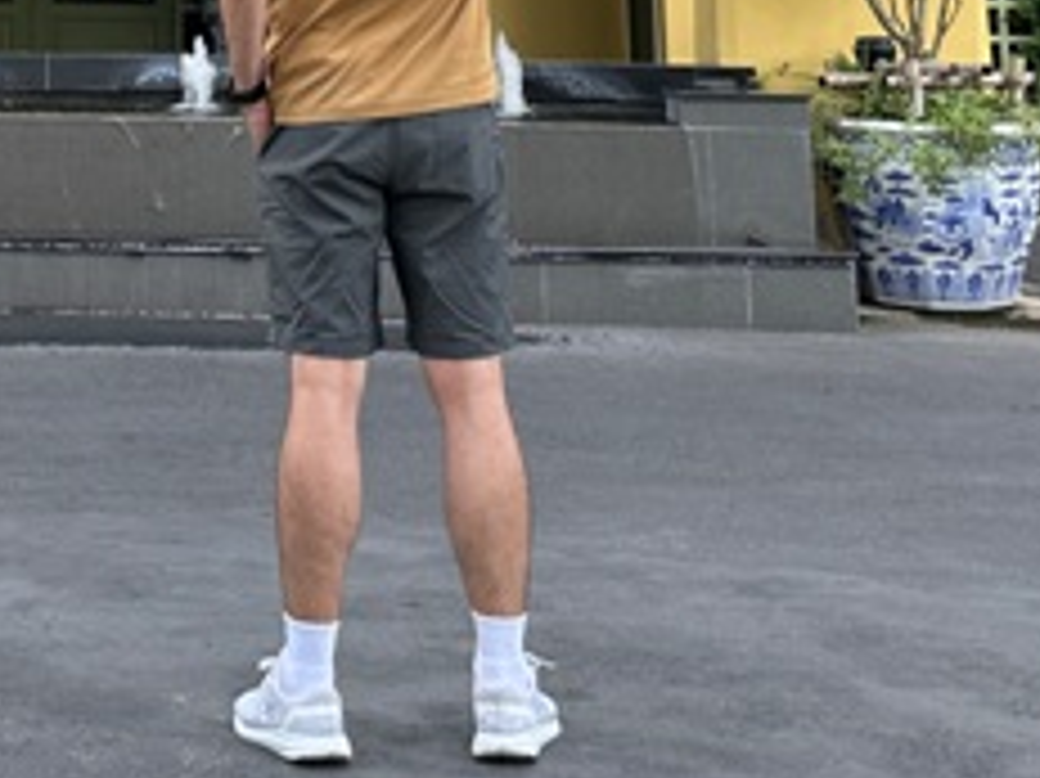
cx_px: 27
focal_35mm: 83
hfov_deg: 22.7
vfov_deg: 15.8
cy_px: -513
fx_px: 2492
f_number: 1.78
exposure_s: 1/667
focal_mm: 6.86
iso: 80
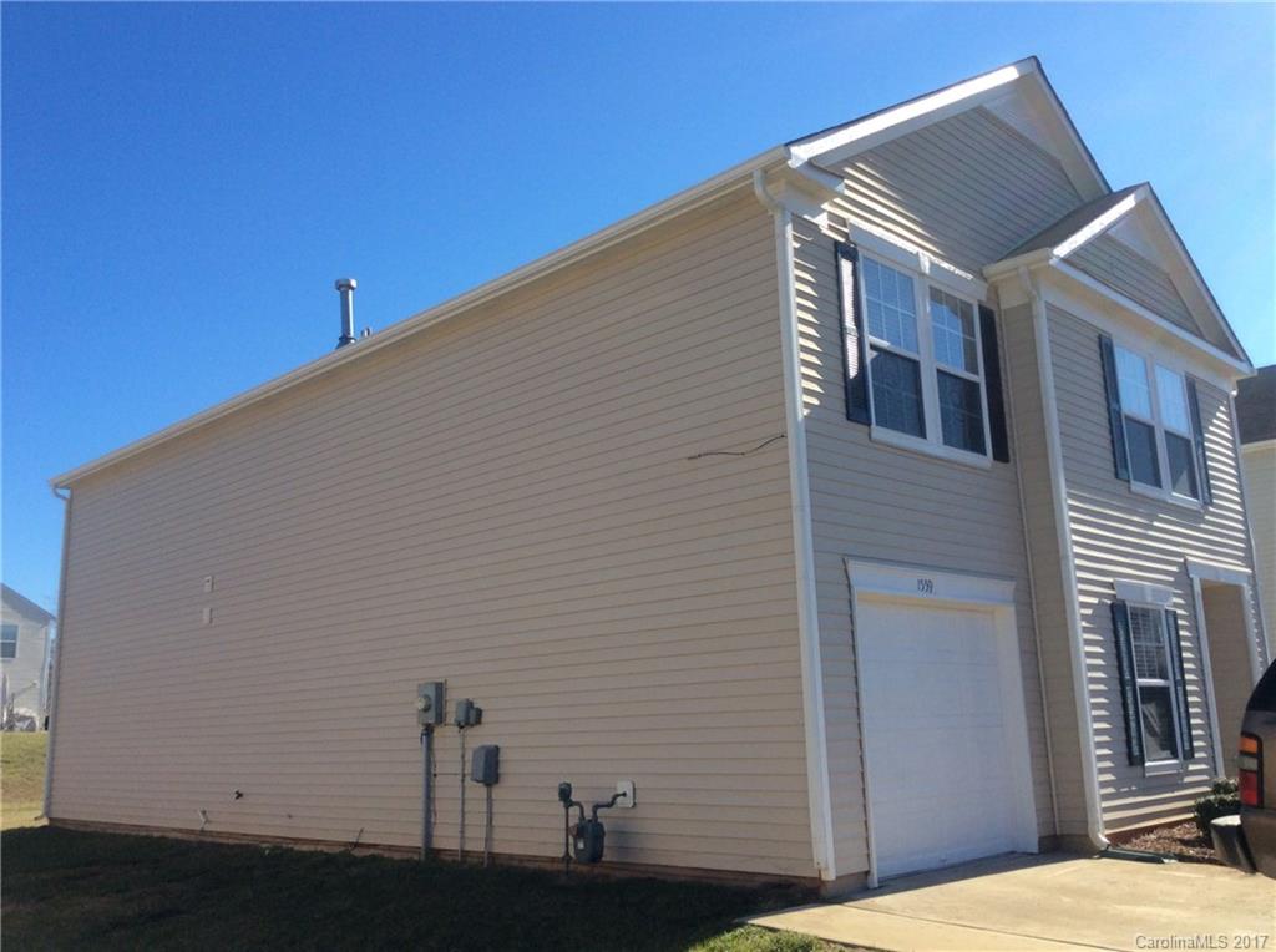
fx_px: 1177
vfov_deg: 44.0
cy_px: 476
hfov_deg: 56.9
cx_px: 638
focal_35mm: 32
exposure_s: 1/1059
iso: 32
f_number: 2.4
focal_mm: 3.3
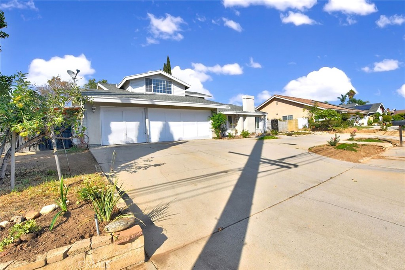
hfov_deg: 100.4
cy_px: 135
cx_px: 202
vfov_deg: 77.3
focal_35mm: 15
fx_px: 169
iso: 1250
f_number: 16
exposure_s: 1/1000
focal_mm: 10
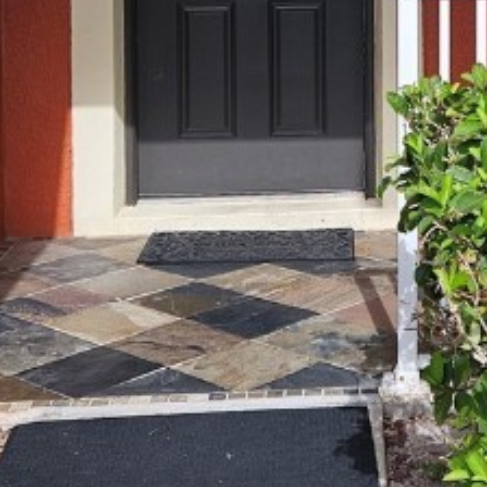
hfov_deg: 18.3
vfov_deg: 18.0
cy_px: -41
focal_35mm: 93
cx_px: 474
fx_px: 1480
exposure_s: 1/1614
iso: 32
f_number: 1.8
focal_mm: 5.4
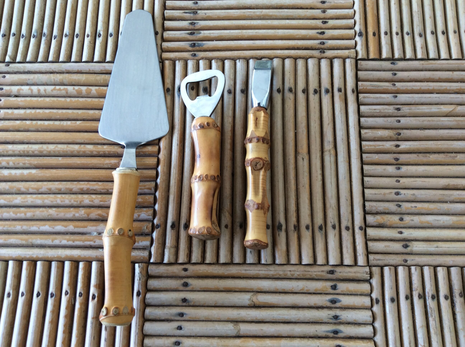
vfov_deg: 44.1
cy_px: 174
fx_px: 429
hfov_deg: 56.9
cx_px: 232
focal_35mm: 32
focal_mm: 3.3
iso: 32
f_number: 2.4
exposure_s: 1/25
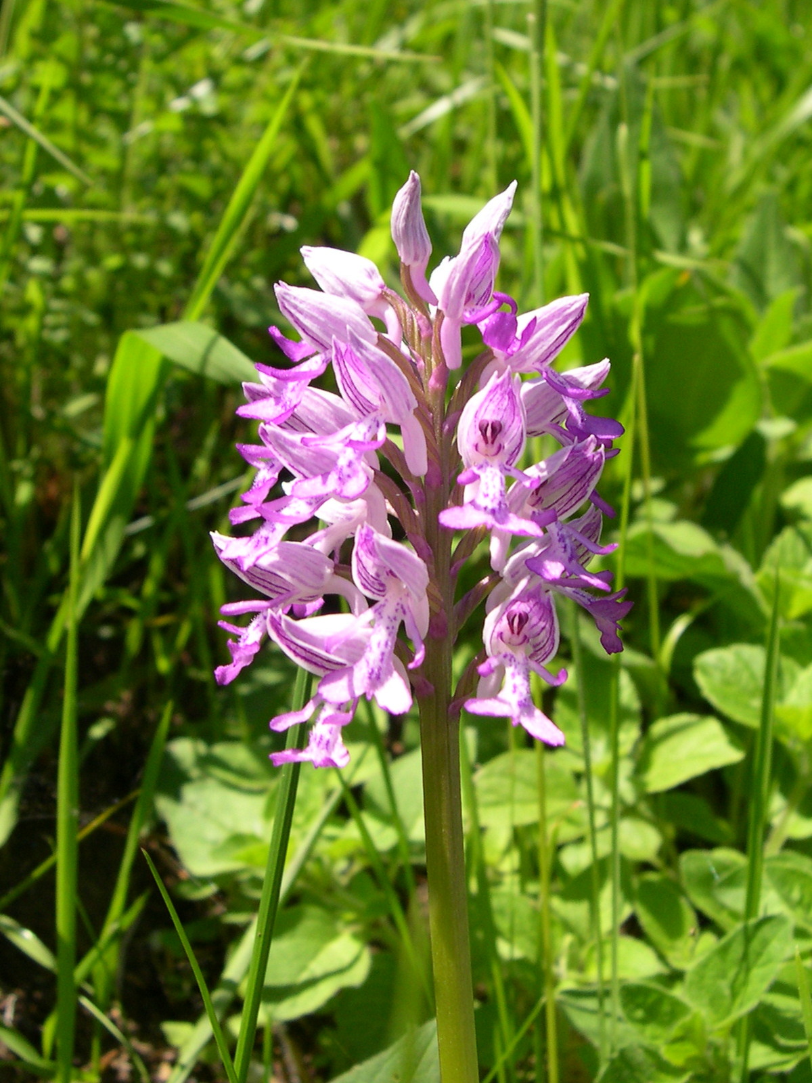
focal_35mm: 38
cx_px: 406
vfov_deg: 49.0
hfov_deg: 37.7
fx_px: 1189
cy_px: 542
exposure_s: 1/120
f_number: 7.6
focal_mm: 8
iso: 100
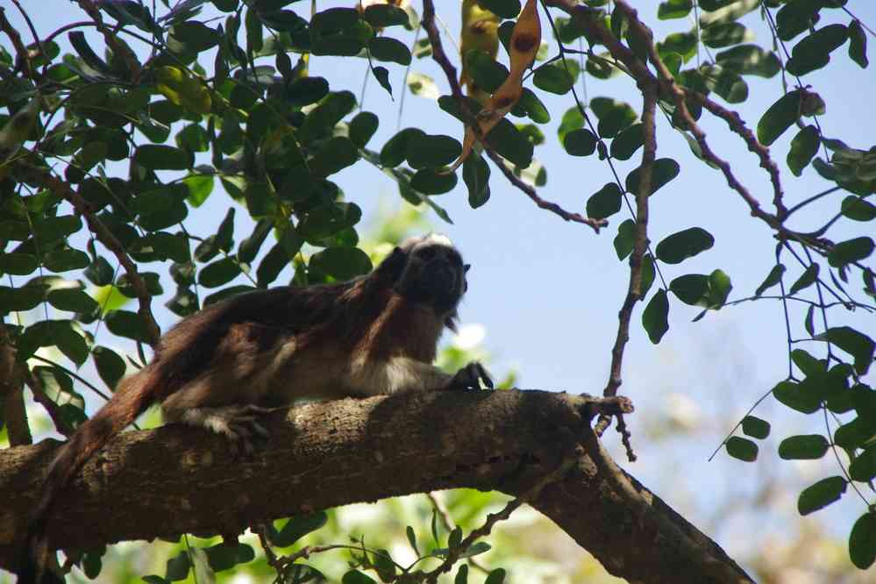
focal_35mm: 375
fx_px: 9124
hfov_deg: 5.5
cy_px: 292
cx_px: 438
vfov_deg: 3.7
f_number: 13
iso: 1600
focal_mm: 250
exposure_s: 1/400
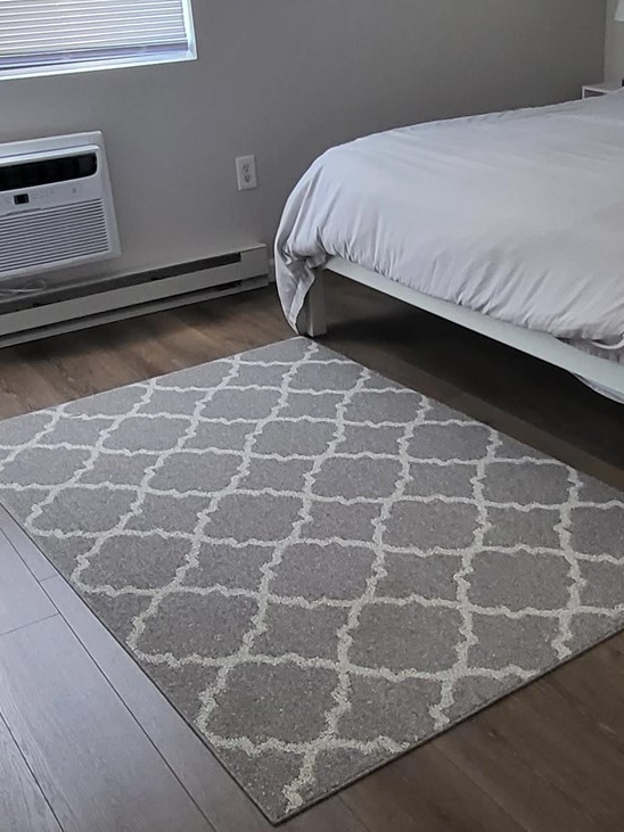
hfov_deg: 35.0
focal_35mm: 41
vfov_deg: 45.8
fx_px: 986
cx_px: 380
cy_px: 413
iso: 320
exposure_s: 1/60
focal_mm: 1.74
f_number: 2.2
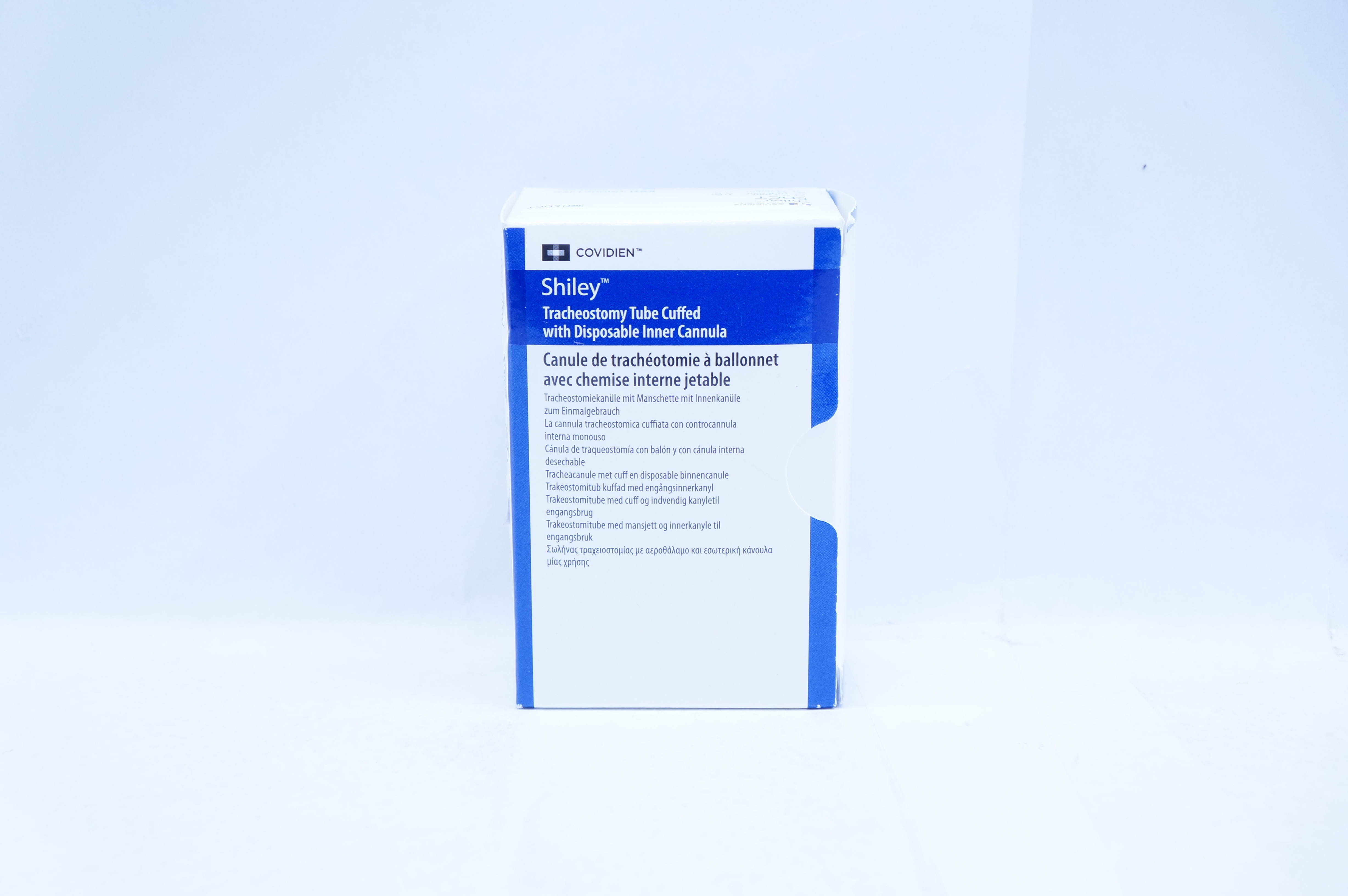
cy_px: 448
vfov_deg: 23.7
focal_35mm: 57
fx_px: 2132
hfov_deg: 35.1
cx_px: 674
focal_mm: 38
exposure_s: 1/160
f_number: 5
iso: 800
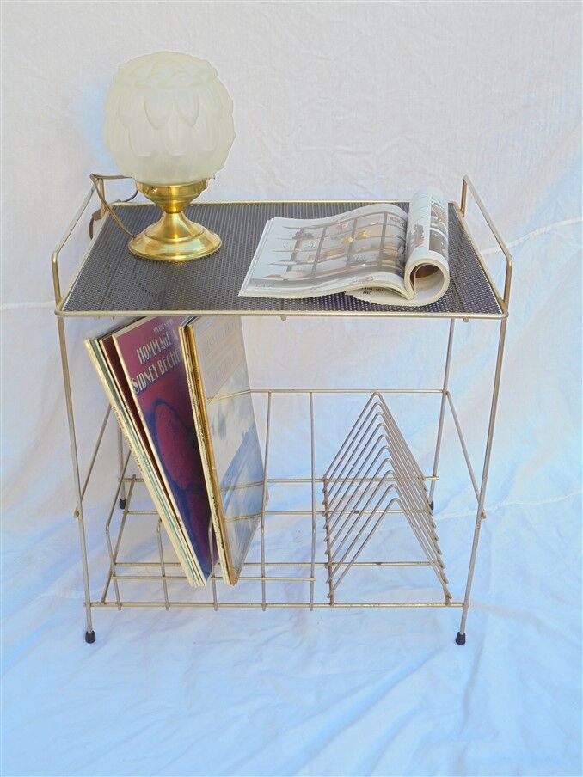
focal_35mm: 43
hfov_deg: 33.6
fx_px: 966
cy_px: 388
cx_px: 292
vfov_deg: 43.9
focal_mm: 7.8
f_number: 4.5
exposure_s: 1/60
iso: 100
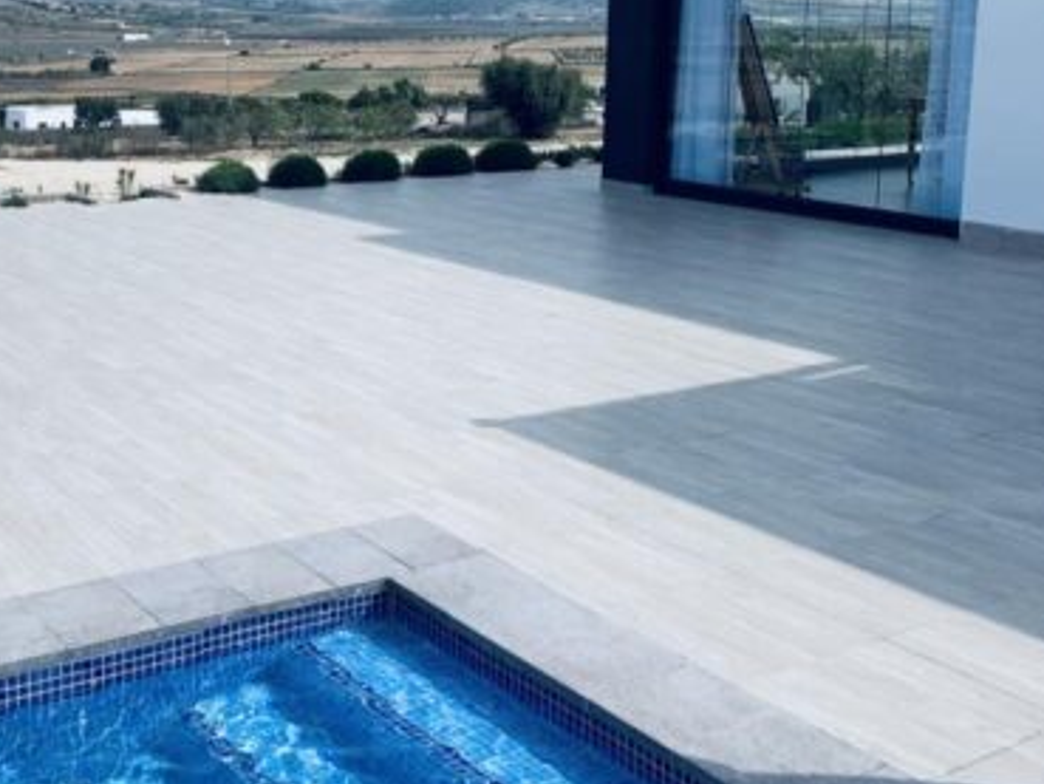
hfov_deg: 40.9
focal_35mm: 45
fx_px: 1358
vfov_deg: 31.7
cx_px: 270
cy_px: 202
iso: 25
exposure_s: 1/3788
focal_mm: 4.25
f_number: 1.8
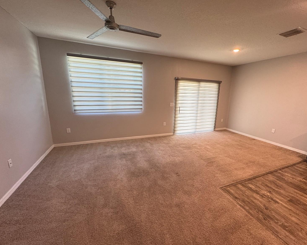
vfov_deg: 84.0
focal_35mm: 15
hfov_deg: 96.7
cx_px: 164
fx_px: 136
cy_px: 122
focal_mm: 2.22
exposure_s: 1/60
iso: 200
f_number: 2.2
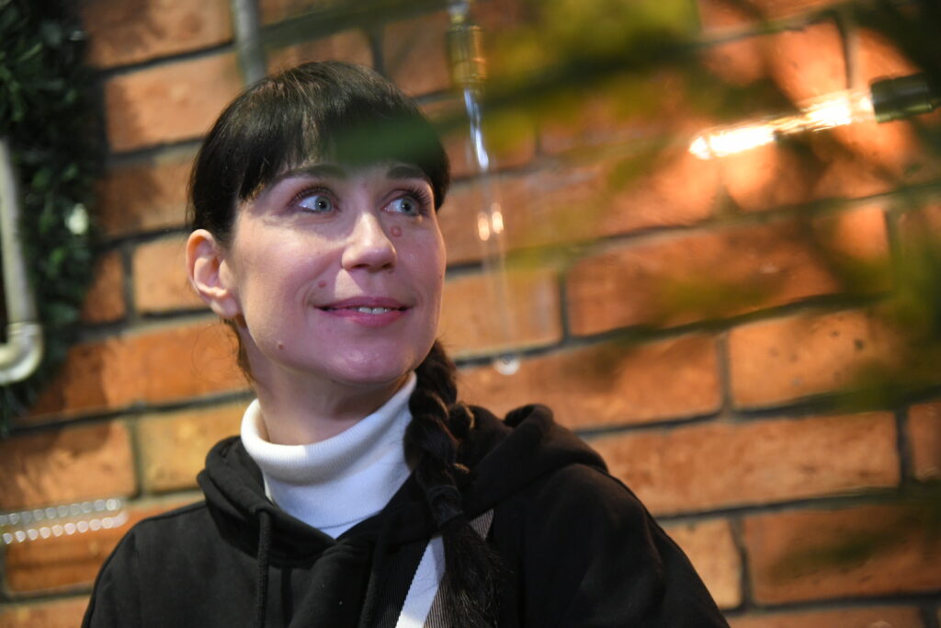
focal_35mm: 78
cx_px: 470
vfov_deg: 17.5
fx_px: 2039
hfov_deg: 26.0
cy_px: 314
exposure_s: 1/125
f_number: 4
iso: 4000
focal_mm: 78
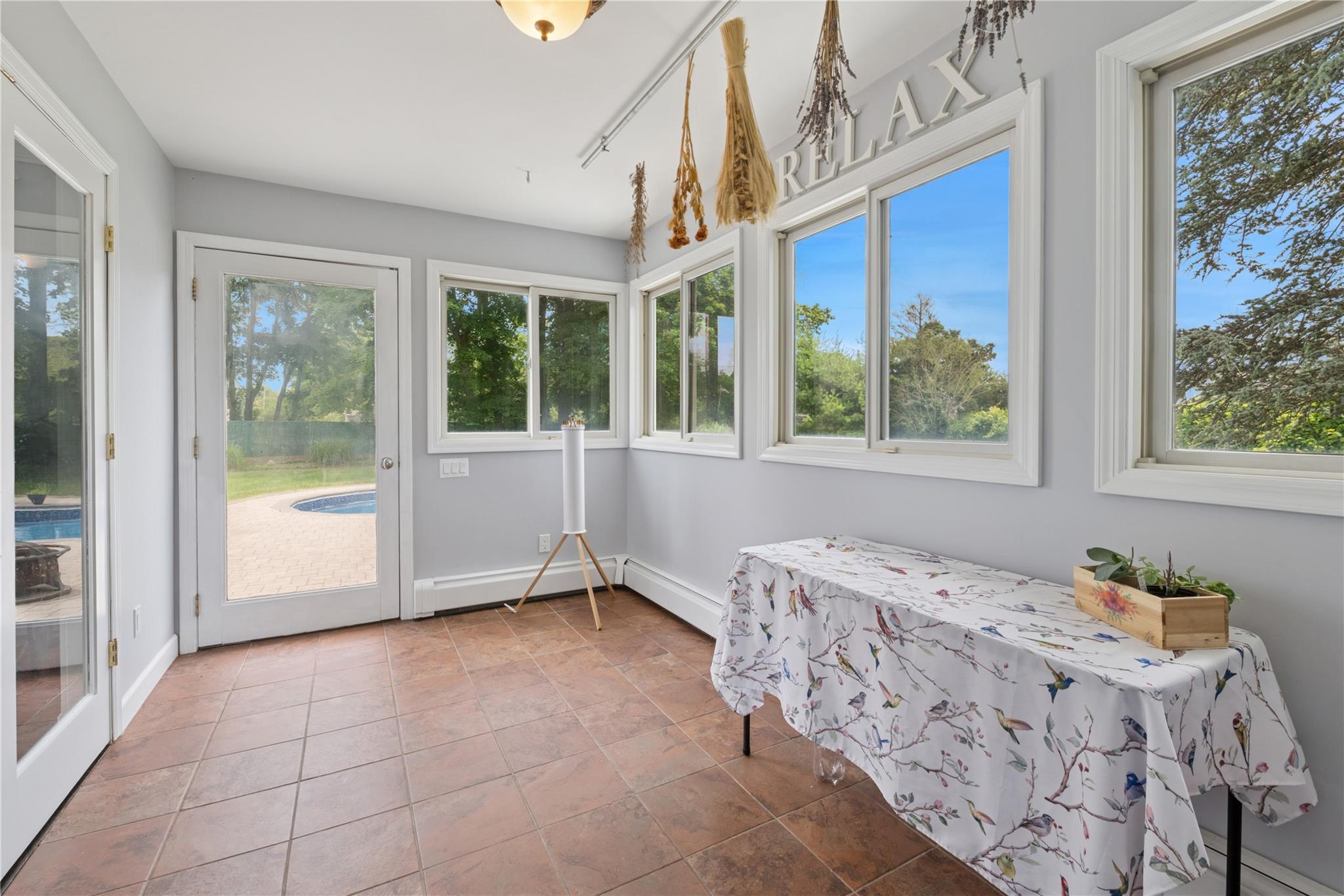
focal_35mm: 15
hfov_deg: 100.4
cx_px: 672
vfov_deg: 77.3
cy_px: 448
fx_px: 560
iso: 640
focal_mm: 15
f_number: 14
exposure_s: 1/60
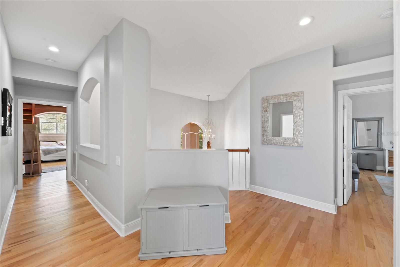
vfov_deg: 81.2
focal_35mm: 14
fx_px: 156
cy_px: 134
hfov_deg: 104.2
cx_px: 200
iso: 250
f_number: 9
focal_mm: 14
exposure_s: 1/1.67
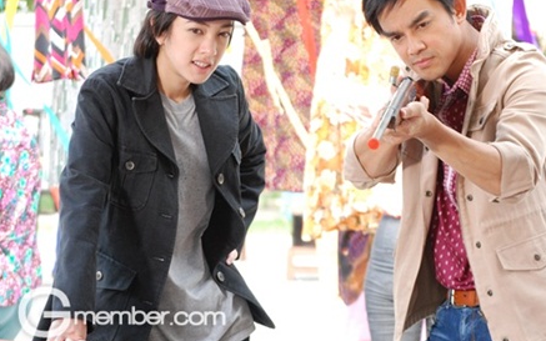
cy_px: 159
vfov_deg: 8.5
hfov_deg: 13.6
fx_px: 2291
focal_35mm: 154
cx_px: 320
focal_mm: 80
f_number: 5
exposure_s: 1/160
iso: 400
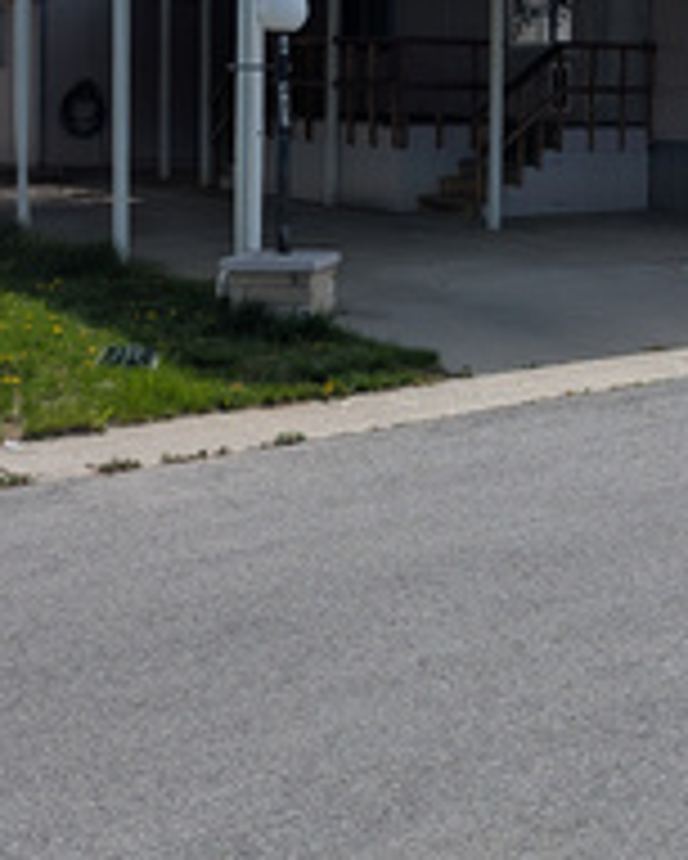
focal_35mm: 59
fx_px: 1501
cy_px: 144
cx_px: 659
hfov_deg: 24.8
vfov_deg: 31.0
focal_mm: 6.9
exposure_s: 1/2075
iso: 20
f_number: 1.68
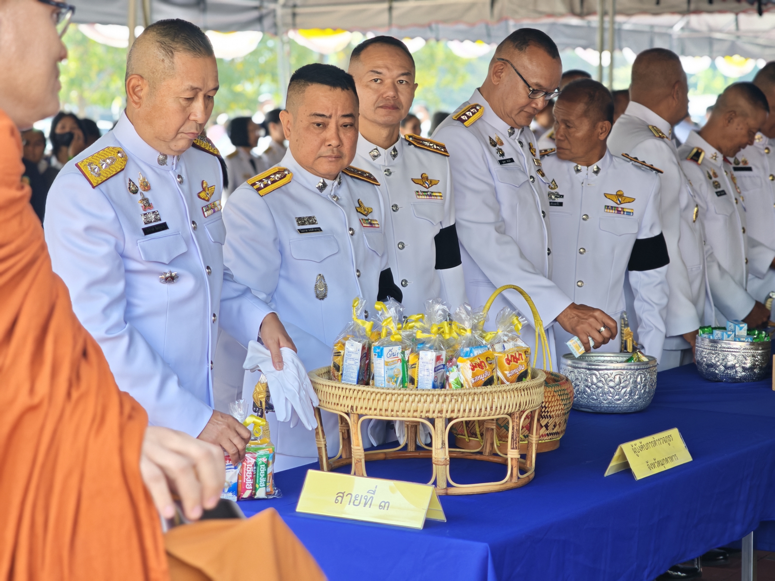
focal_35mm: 84
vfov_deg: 17.6
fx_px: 1881
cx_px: 388
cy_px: 290
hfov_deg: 23.3
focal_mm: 11.5
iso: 50
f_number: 1.8
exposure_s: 1/179
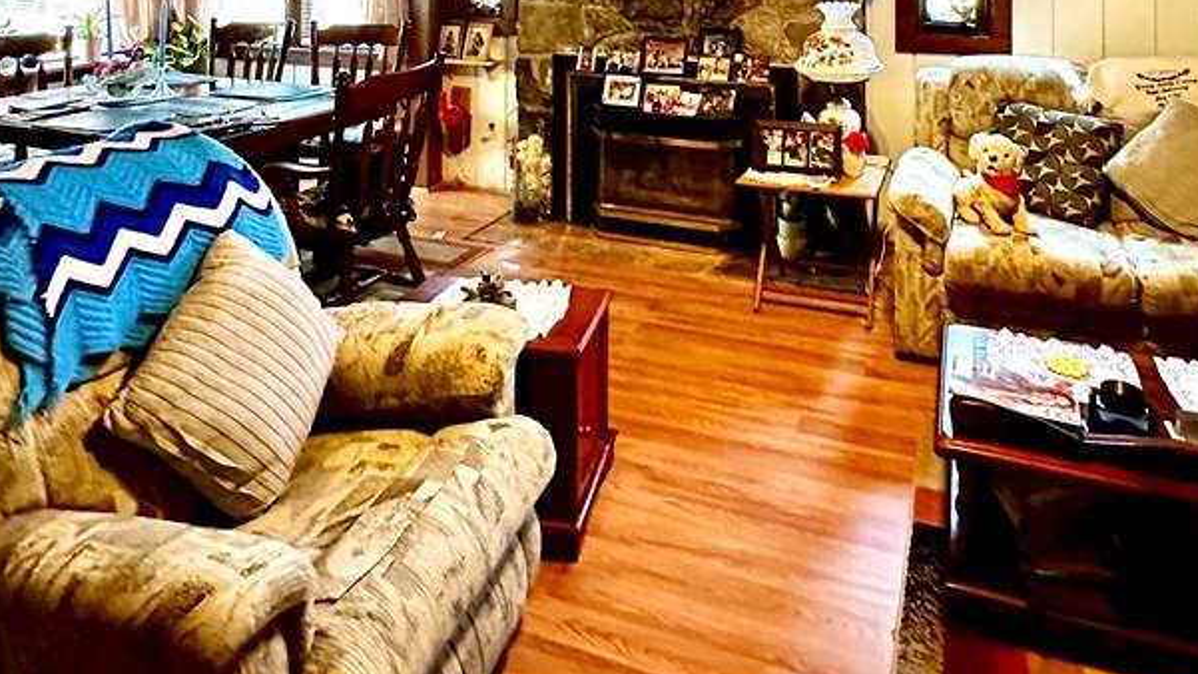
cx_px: 680
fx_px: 826
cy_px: -72
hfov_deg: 71.6
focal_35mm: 26
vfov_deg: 37.1
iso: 1000
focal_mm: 2.22
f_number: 2.2
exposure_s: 1/60
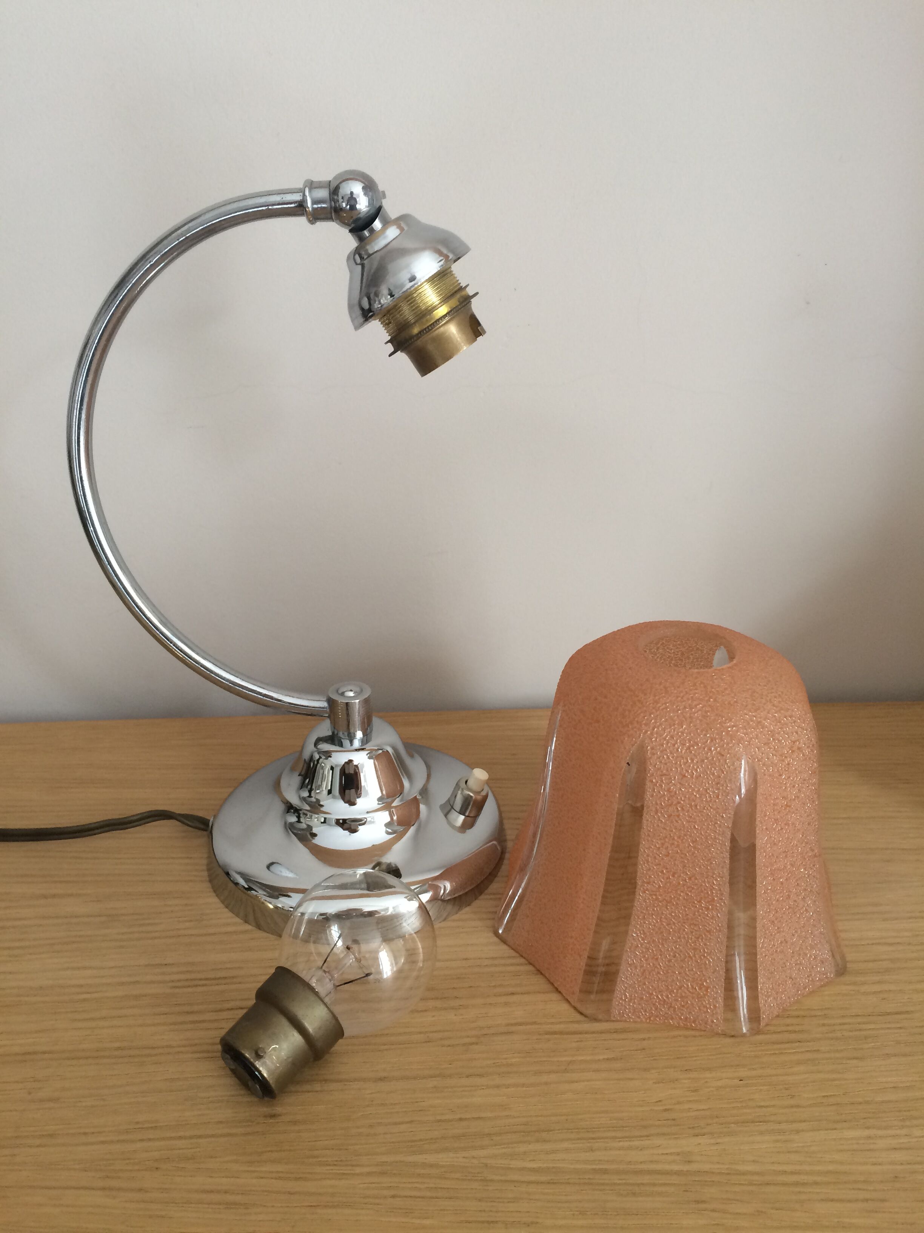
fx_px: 1032
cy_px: 616
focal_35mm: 29
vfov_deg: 61.7
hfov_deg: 48.2
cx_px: 462
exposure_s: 1/33
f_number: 2.2
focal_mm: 4.15
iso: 125
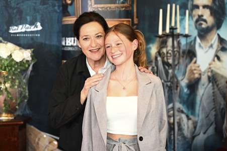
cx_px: 114
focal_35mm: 75
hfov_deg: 27.0
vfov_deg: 18.2
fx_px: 473
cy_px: 76
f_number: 2.8
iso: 400
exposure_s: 1/125
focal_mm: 75
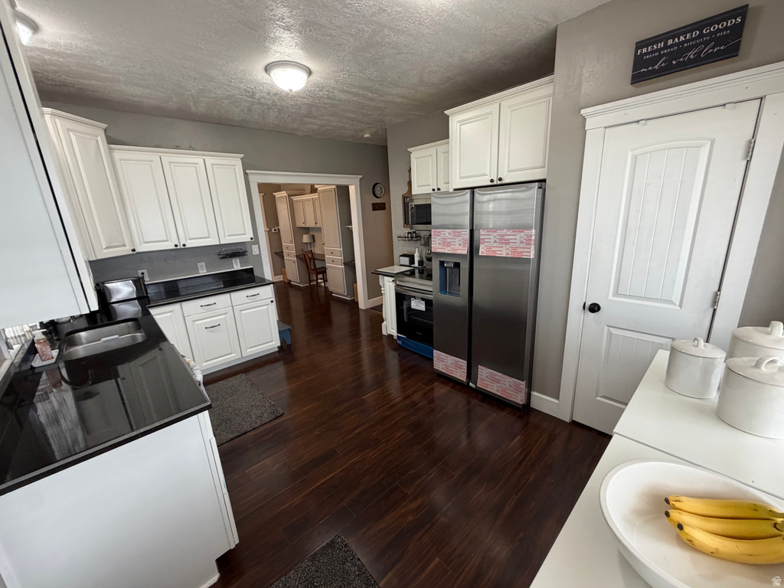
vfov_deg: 85.7
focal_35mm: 14
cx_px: 392
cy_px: 294
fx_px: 317
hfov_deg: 102.1
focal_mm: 2.22
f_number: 2.2
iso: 320
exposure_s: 1/120
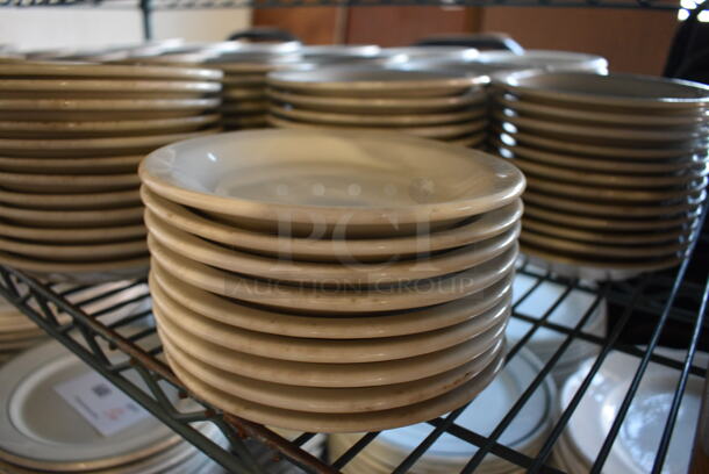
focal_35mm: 27
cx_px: 354
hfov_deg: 67.3
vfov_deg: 48.0
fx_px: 532
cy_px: 237
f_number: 4
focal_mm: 18
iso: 900
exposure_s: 1/60
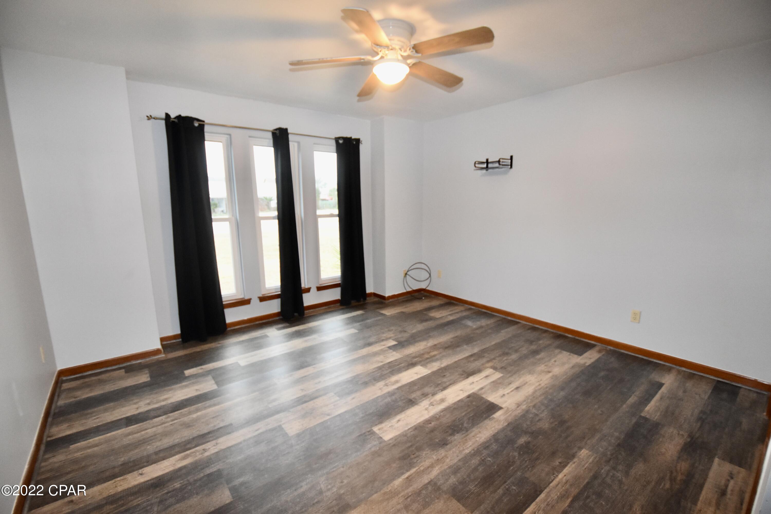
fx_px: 321
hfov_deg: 100.4
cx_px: 386
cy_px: 257
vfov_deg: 77.3
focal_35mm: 15
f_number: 3.5
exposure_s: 1/60
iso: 2000
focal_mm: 10
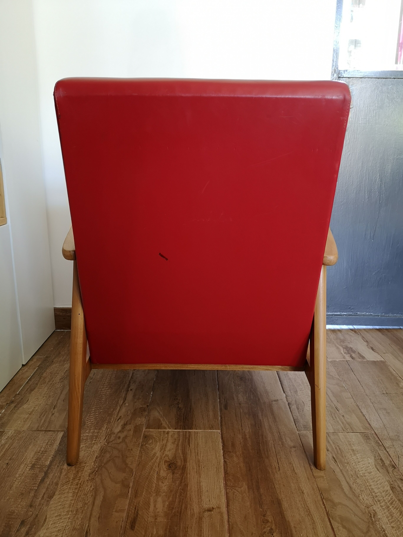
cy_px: 268
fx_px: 419
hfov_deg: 51.4
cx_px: 202
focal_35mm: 27
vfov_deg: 65.3
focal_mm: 5.58
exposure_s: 1/33.3
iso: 200
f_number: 1.8
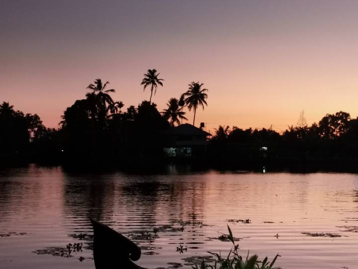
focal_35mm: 60
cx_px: 179
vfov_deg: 24.4
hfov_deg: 32.2
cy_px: 134
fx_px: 621
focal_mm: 5.58
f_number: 1.8
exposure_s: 1/50
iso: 320
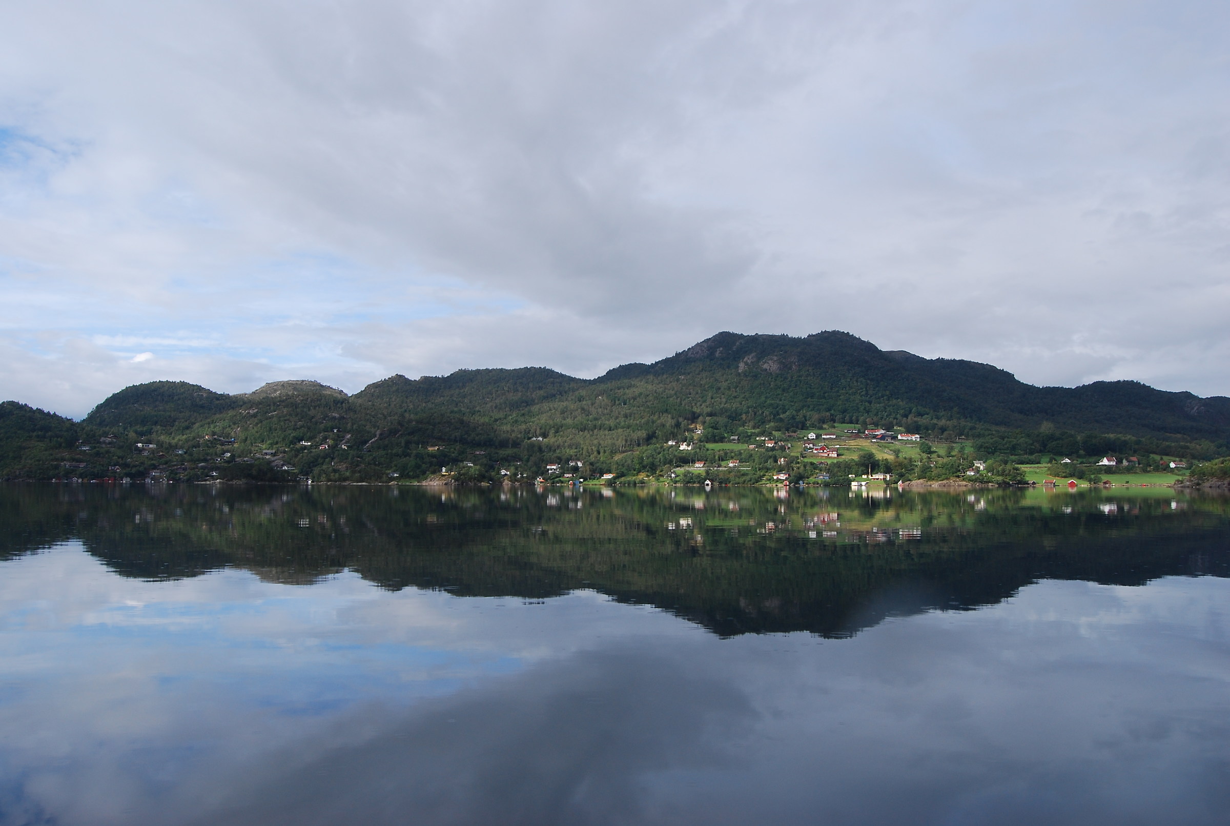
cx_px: 615
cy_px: 413
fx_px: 924
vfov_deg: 48.1
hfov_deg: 67.3
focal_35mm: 27
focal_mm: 18
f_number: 9
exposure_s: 1/100
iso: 200
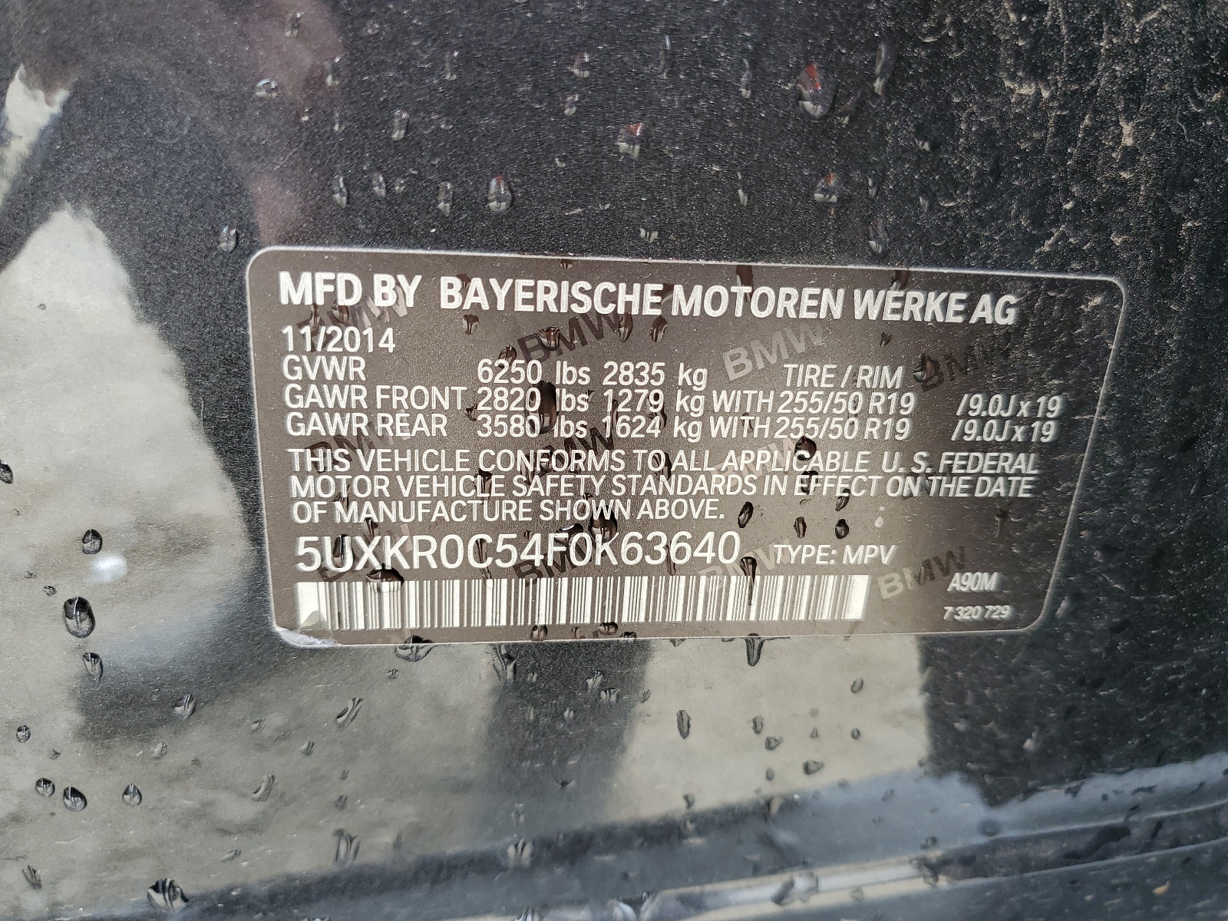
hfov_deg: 67.3
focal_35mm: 26
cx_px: 614
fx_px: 922
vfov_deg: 53.1
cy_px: 460
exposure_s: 1/60.2
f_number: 1.5
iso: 52
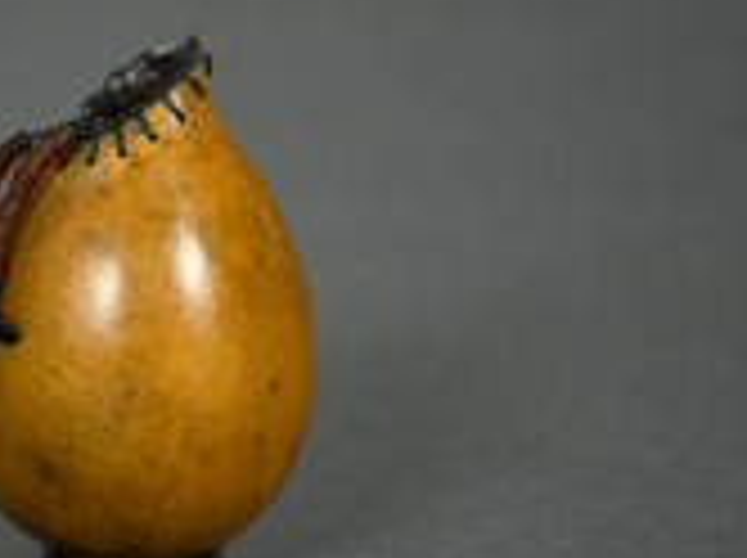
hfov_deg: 2.9
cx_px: 148
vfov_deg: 2.1
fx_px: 14998
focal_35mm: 696
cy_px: 212
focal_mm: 240
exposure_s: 1/125
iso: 1600
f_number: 5.6
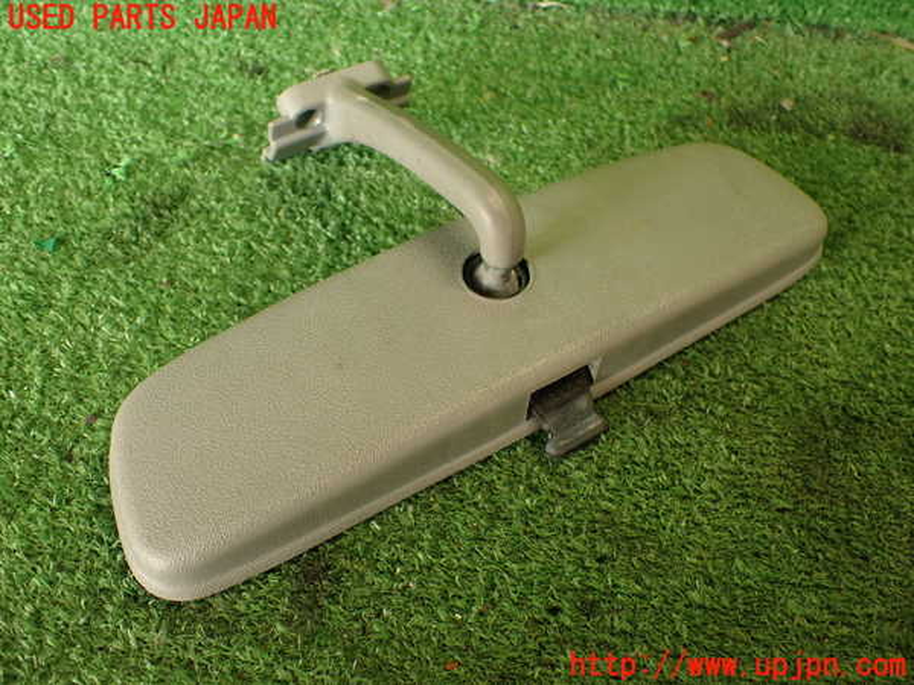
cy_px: 342
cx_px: 457
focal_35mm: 30
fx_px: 792
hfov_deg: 60.0
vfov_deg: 46.8
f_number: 2.3
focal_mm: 5.4
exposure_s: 1/50
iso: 200
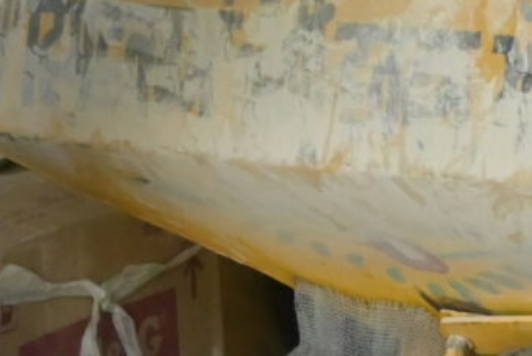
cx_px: 952
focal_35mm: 259
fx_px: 3827
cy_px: 340
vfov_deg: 5.3
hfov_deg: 7.7
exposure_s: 1/125
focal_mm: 23
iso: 1600
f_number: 6.3
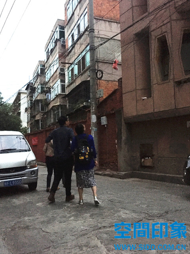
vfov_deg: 60.0
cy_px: 125
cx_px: 92
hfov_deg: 46.8
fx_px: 220
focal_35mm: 30
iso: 500
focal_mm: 4.15
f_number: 2.2
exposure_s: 1/17
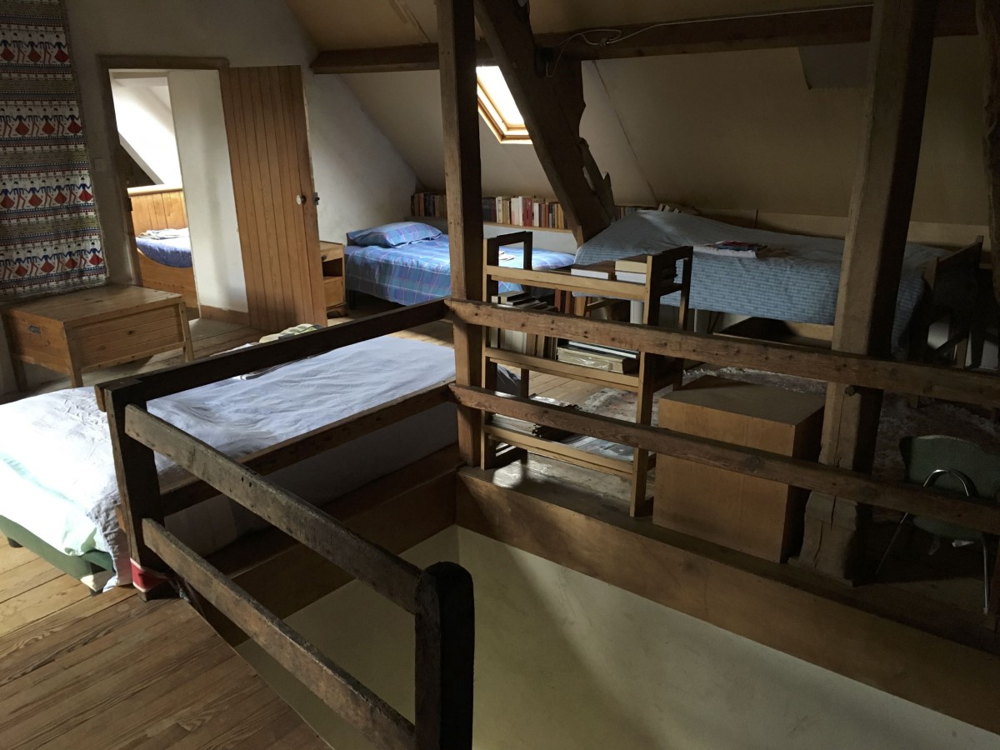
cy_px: 375
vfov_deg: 48.2
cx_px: 500
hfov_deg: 61.7
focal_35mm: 29
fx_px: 838
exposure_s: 1/33
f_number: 2.2
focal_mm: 4.15
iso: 200
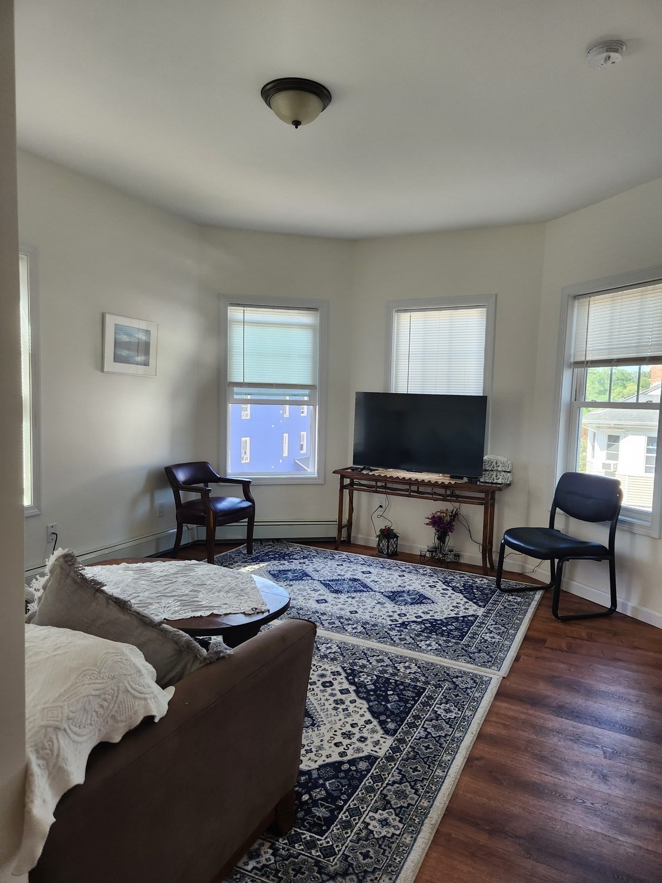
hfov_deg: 58.9
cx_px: 331
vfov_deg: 73.9
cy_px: 442
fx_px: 586
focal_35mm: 23
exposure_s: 1/180
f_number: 1.8
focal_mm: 5.4
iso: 125
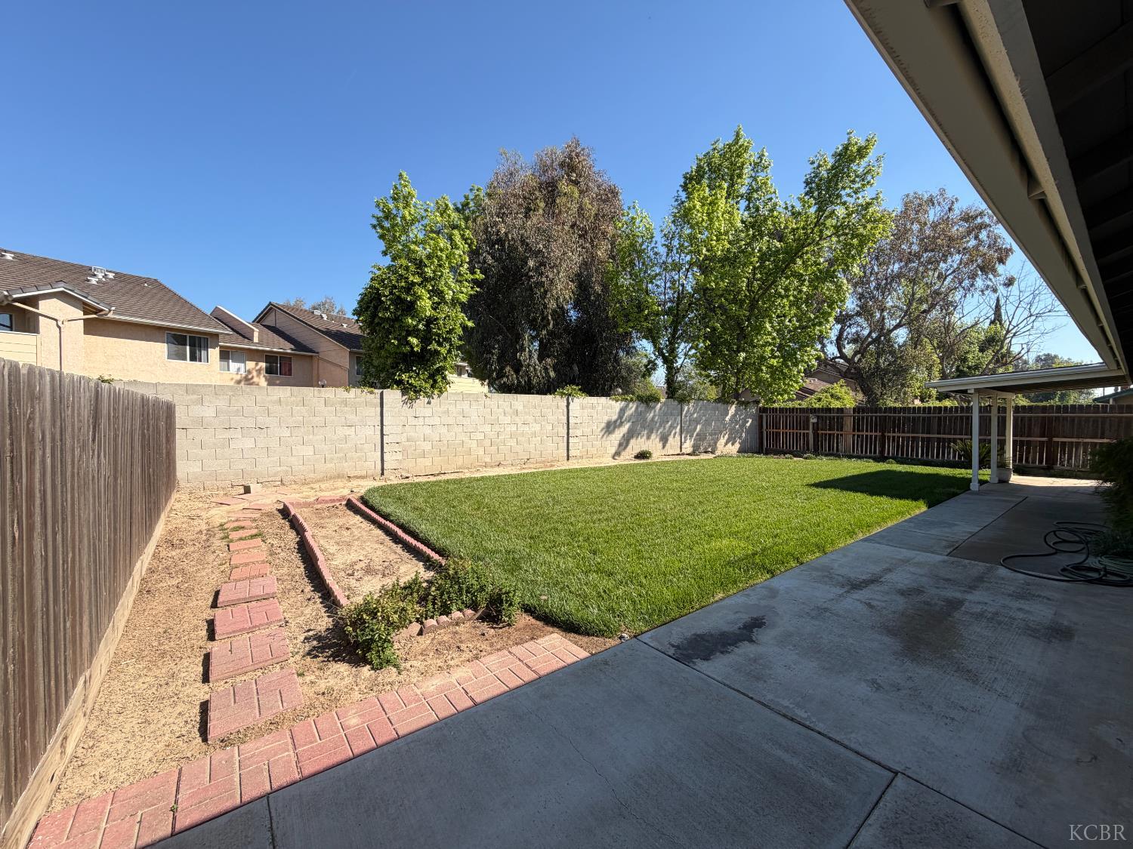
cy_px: 424
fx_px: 458
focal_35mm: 14
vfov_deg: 85.7
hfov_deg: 102.1
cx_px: 566
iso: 32
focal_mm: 2.22
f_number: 2.2
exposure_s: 1/770
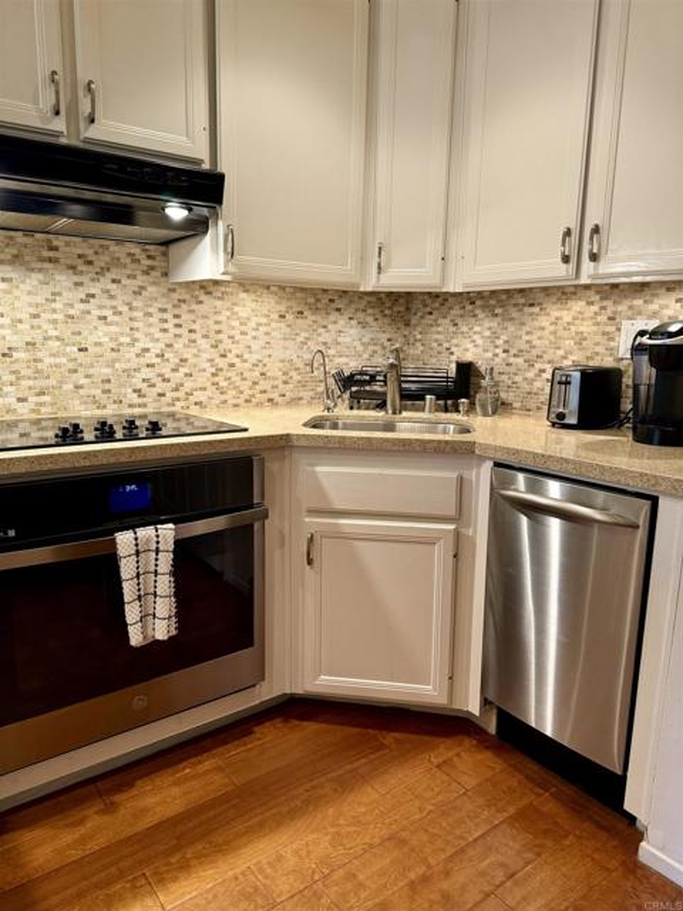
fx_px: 631
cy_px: 456
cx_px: 342
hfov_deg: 56.8
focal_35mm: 24
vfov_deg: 71.6
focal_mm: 6.76
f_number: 1.78
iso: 200
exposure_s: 1/60
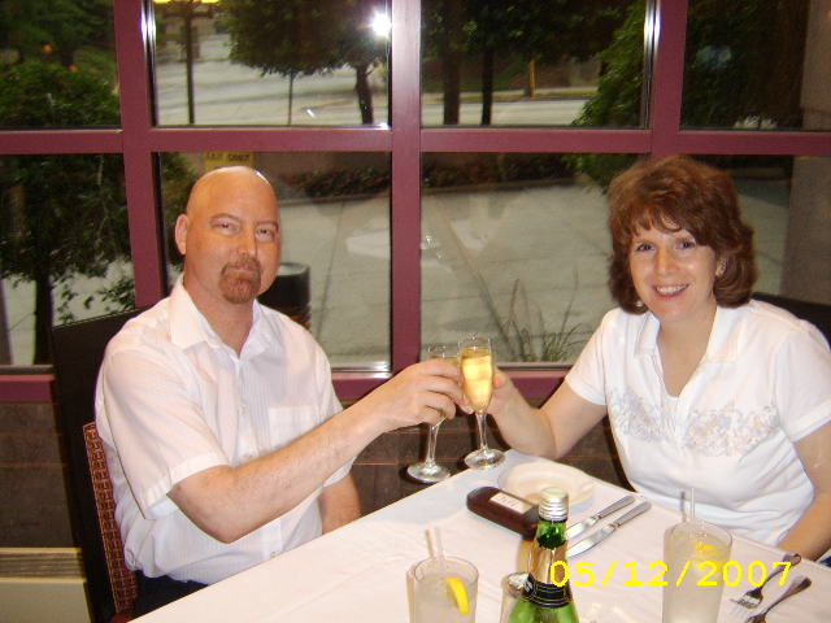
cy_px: 312
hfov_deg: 58.4
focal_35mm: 31
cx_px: 416
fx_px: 744
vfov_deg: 45.4
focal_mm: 8.13
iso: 200
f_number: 2.7
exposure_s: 1/30
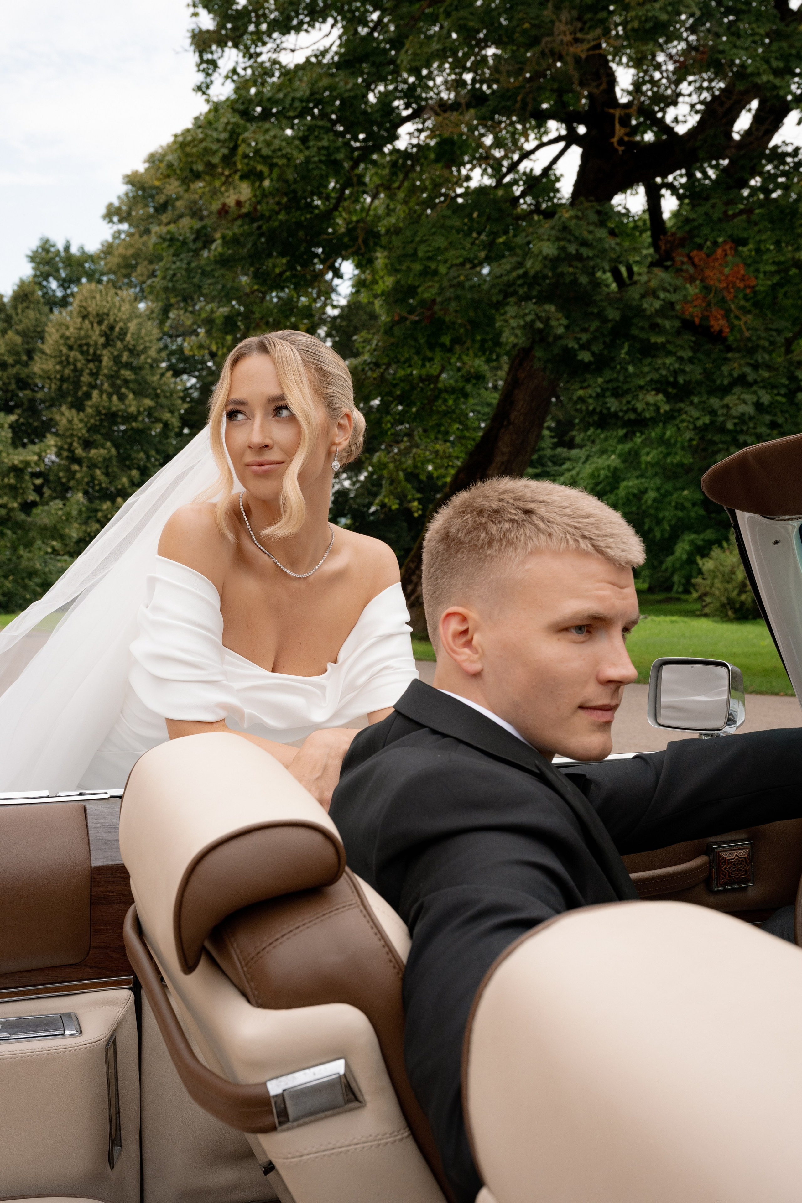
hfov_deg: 33.4
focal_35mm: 40
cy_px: 602
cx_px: 401
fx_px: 1337
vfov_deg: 48.5
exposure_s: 1/500
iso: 800
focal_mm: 40
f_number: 9
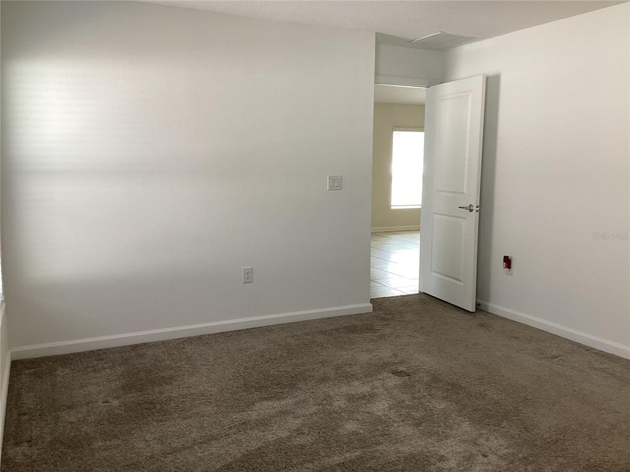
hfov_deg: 58.4
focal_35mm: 31
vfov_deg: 45.4
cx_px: 315
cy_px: 236
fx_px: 564
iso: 50
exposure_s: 1/60
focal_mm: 3.3
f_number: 2.4
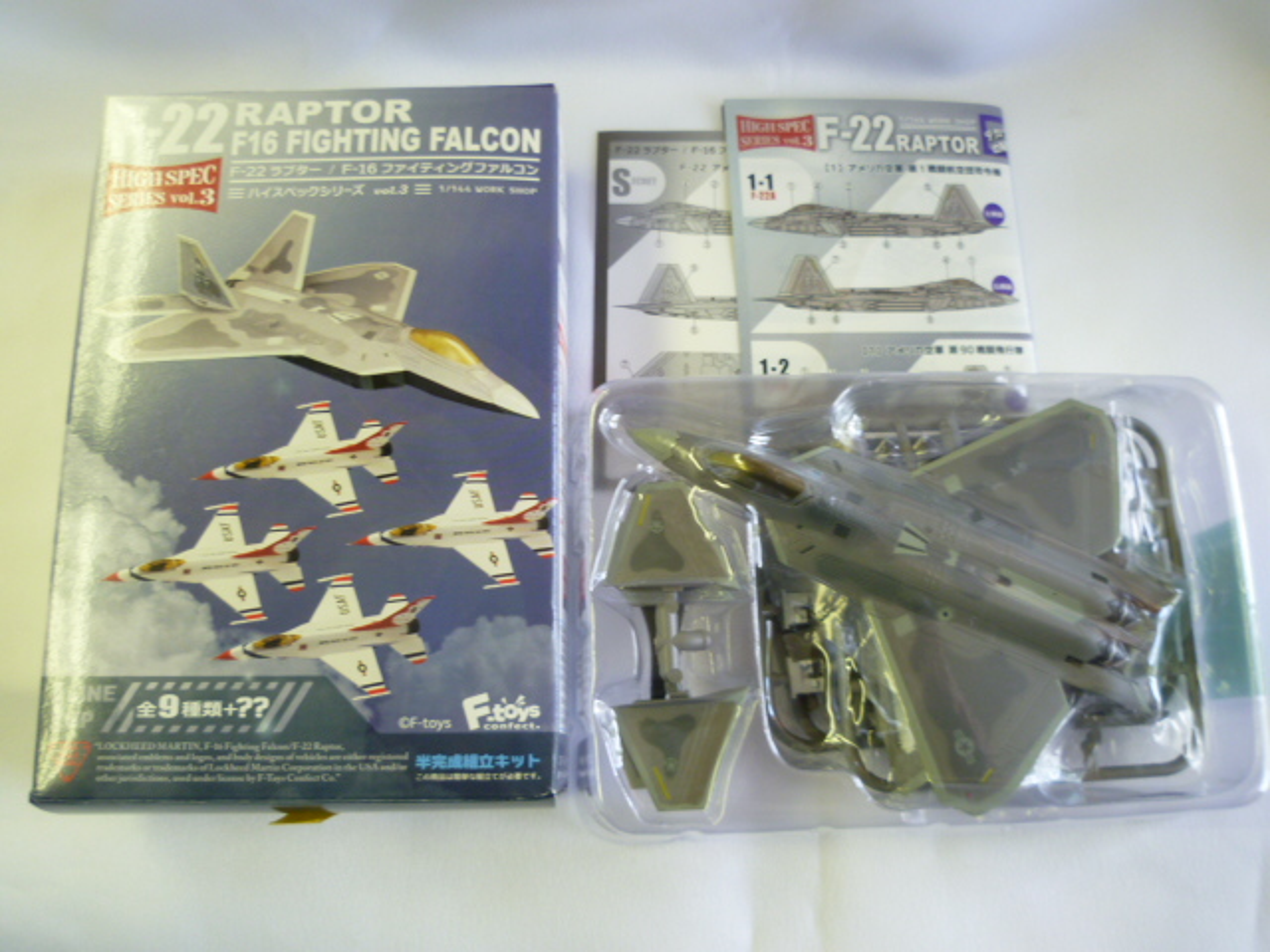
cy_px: 476
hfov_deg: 56.8
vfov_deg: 44.2
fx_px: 1174
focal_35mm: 32
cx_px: 635
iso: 125
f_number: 3
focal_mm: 5.7
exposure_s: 1/30
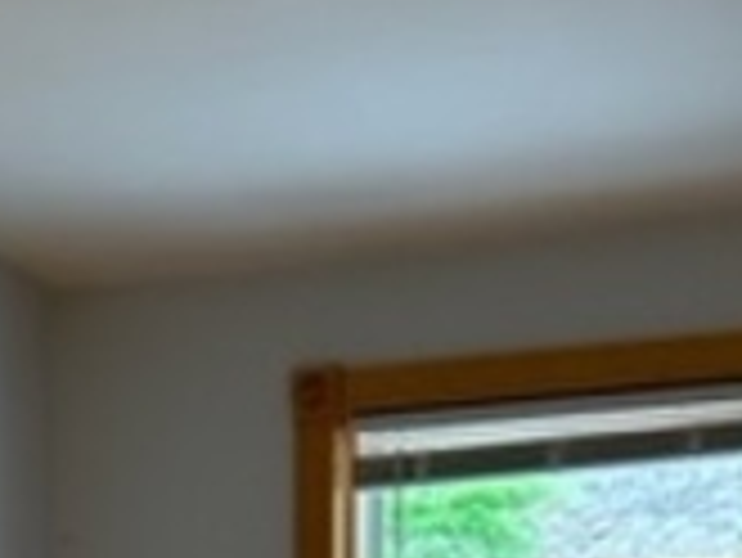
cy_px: 1062
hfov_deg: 18.1
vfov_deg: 13.0
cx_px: -220
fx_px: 2167
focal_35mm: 101
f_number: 1.5
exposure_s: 1/120
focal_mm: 5.7
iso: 125
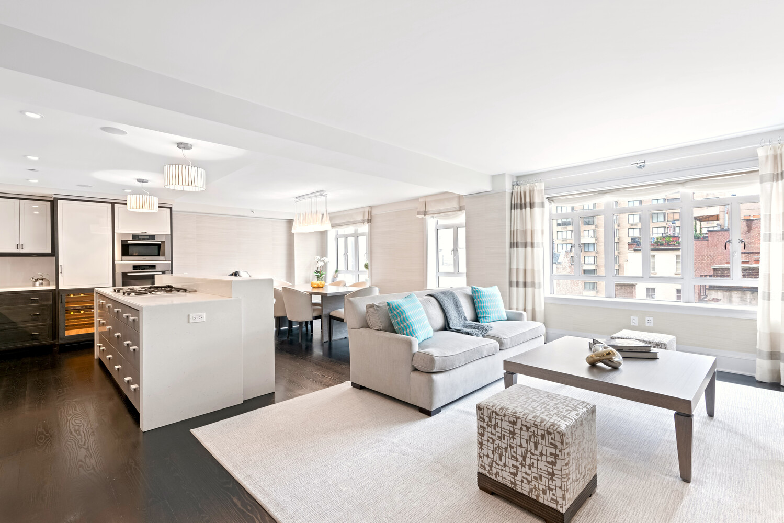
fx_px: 348
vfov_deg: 73.8
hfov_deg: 96.7
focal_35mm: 16
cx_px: 392
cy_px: 262
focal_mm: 16
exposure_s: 1/2
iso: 200
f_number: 9
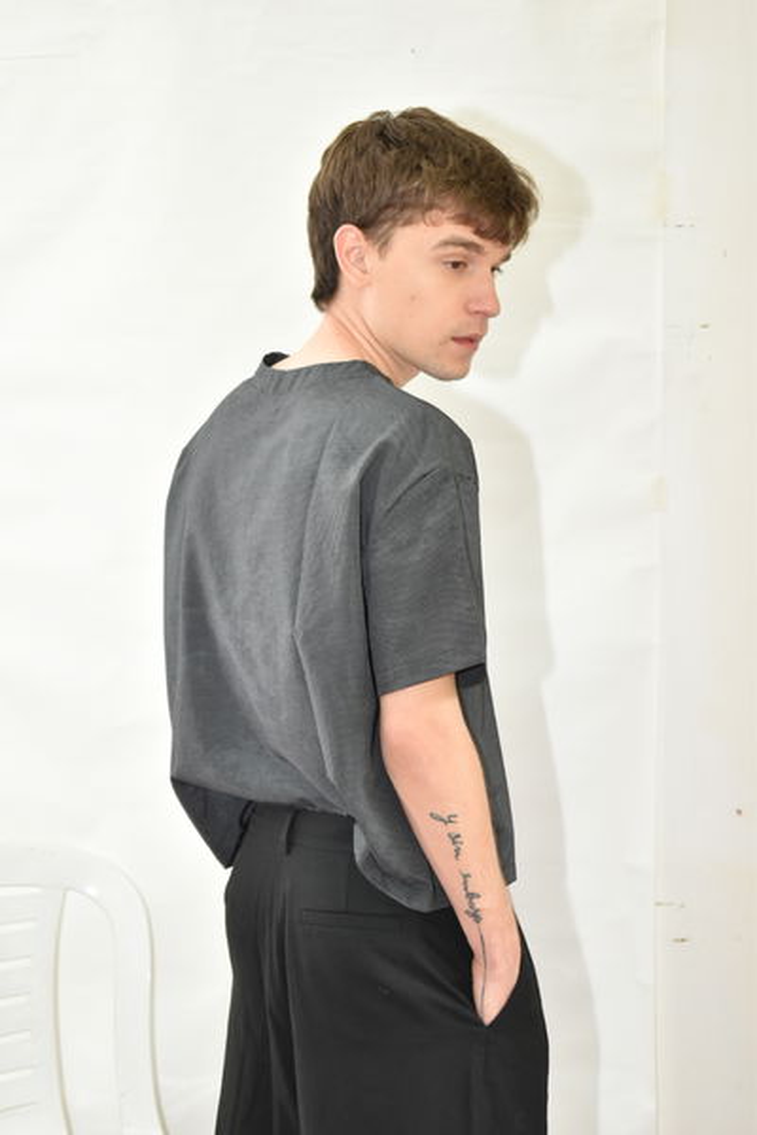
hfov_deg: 19.7
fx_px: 2176
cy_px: 568
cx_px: 378
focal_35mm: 69
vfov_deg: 29.2
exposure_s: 1/60
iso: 800
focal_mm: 46
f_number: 5.6
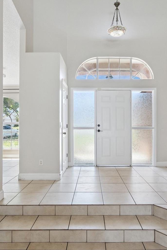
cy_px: 124
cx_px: 93
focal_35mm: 25
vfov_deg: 71.5
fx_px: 174
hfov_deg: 51.2
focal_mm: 16
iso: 2500
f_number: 10
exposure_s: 1/320
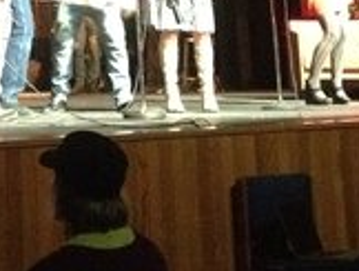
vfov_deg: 10.3
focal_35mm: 138
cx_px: -53
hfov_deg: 13.9
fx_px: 1433
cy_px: -189
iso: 800
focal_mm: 4.28
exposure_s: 1/15
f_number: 2.4
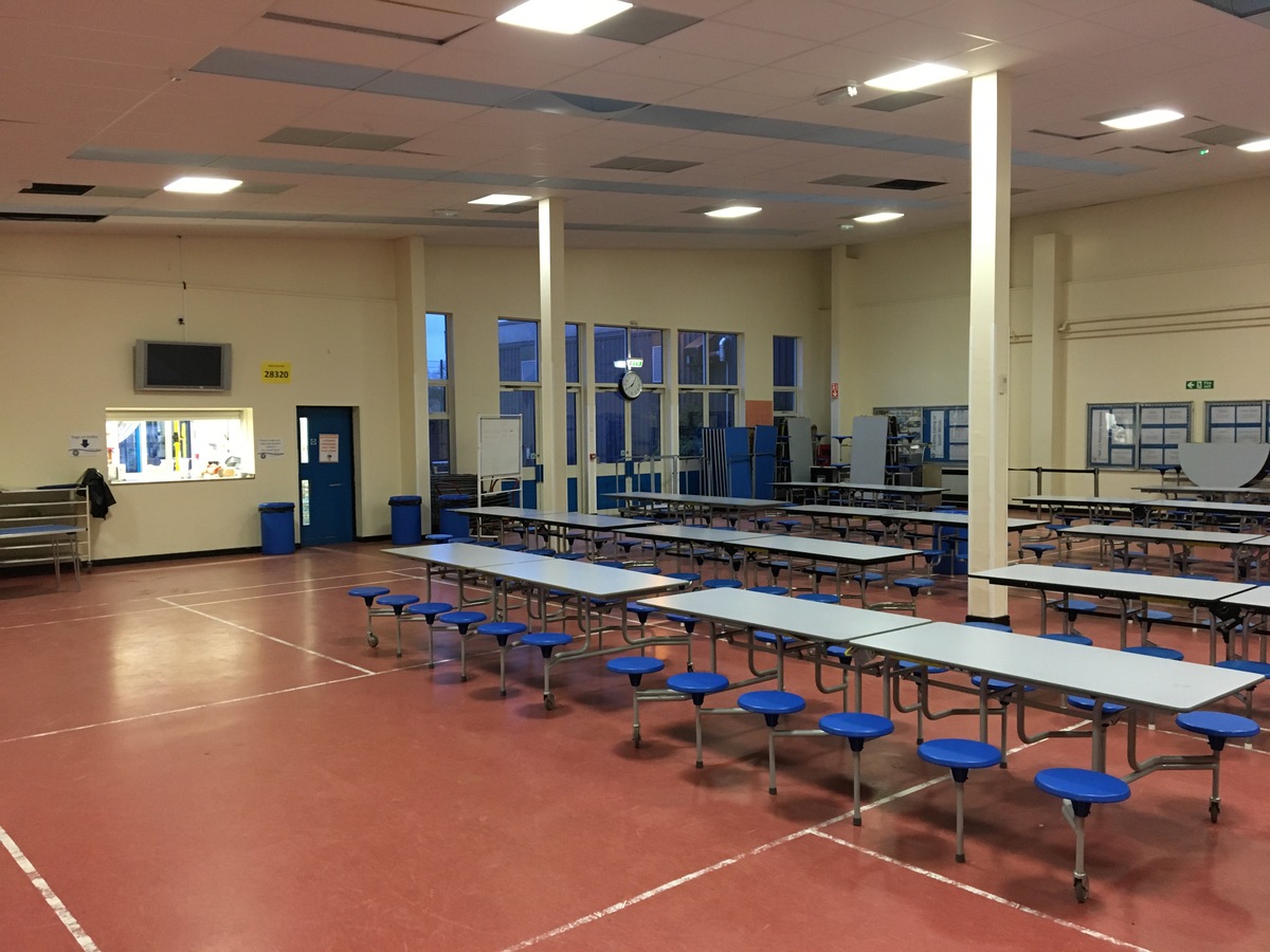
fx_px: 1064
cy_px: 476
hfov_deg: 61.7
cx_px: 635
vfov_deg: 48.2
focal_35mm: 29
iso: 200
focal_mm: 4.15
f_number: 2.2
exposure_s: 1/20
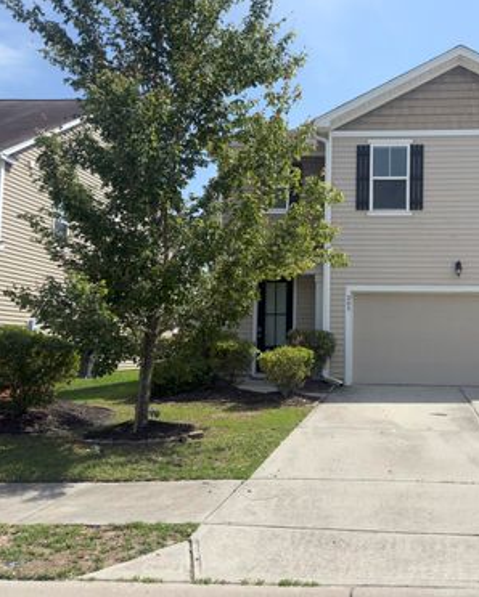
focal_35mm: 38
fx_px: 673
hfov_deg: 38.0
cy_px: 298
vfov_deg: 47.9
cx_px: 373
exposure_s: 1/5376
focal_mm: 6.76
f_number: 1.78
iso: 100
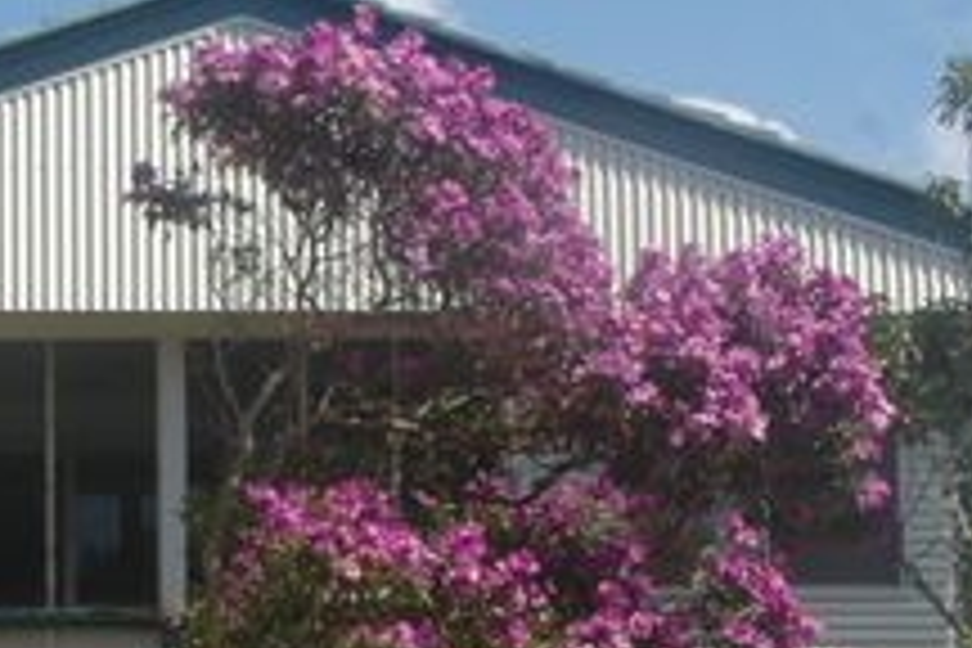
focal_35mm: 112
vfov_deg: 12.0
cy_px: 745
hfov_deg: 17.9
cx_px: 76
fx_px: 3034
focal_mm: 27
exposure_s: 1/320
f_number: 9
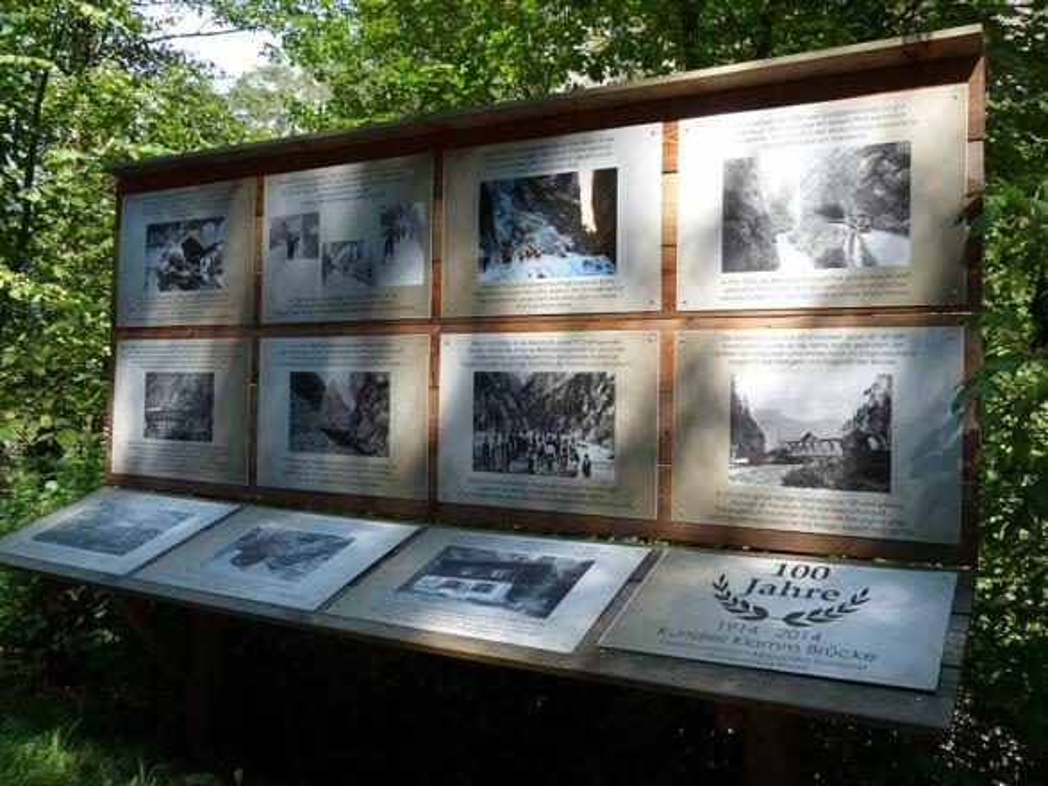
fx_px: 969
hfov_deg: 56.8
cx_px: 524
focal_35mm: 32
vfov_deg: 44.1
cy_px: 393
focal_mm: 5.7
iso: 80
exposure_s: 1/125
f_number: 4
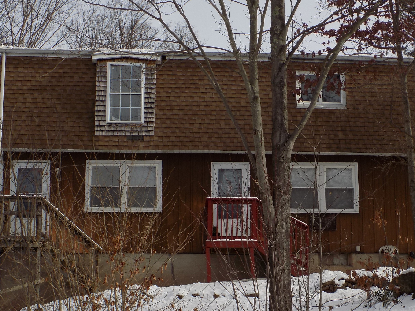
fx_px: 863
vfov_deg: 20.4
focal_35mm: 72
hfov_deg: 26.8
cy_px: 213
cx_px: 284
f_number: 3.7
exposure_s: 1/800
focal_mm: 8.1
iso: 80
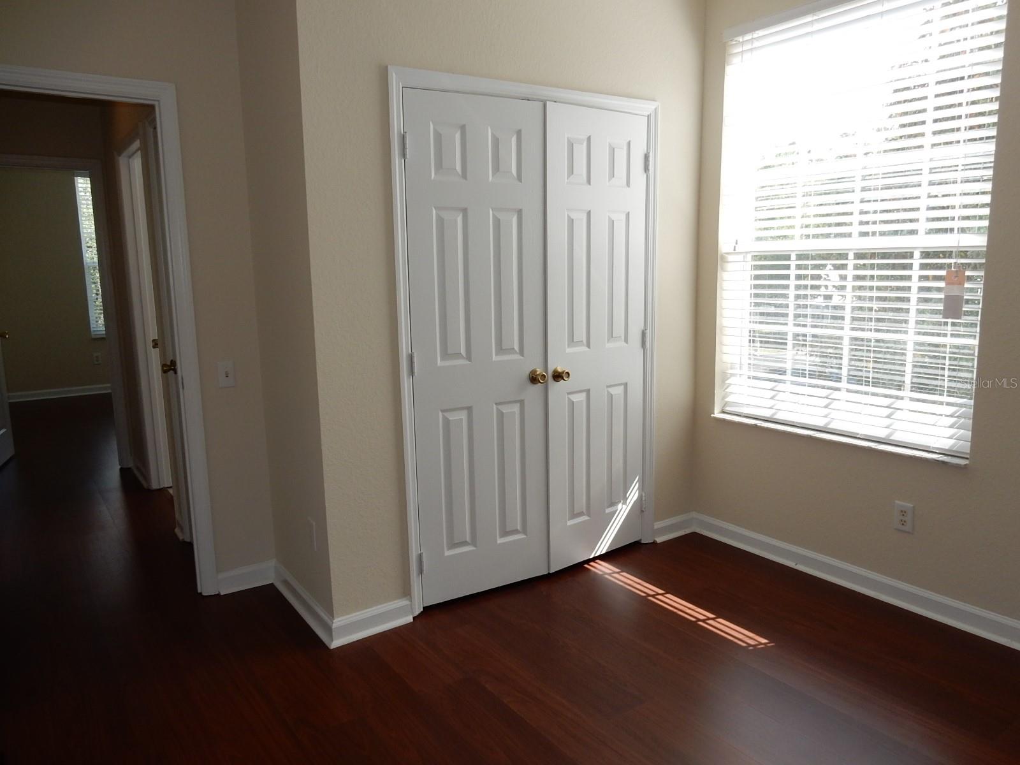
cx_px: 510
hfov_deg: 69.4
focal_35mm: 25
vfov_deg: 54.9
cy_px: 382
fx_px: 737
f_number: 3.7
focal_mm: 4.5
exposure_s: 1/200
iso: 125
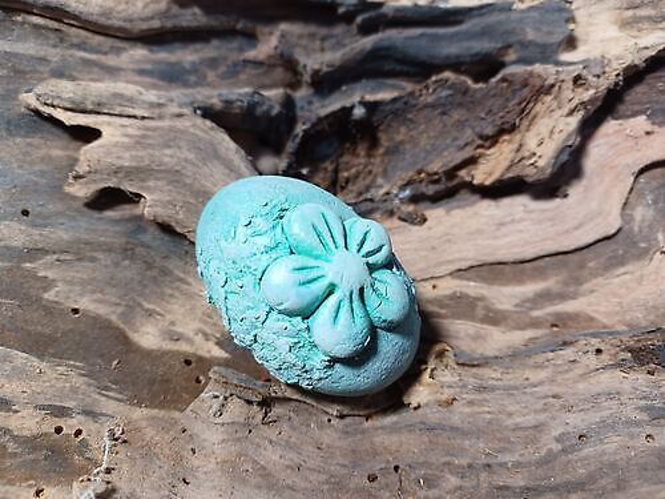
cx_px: 332
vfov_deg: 54.9
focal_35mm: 25
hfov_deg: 69.4
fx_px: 480
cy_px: 250
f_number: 1.8
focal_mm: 4.6
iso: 320
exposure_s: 1/33.3
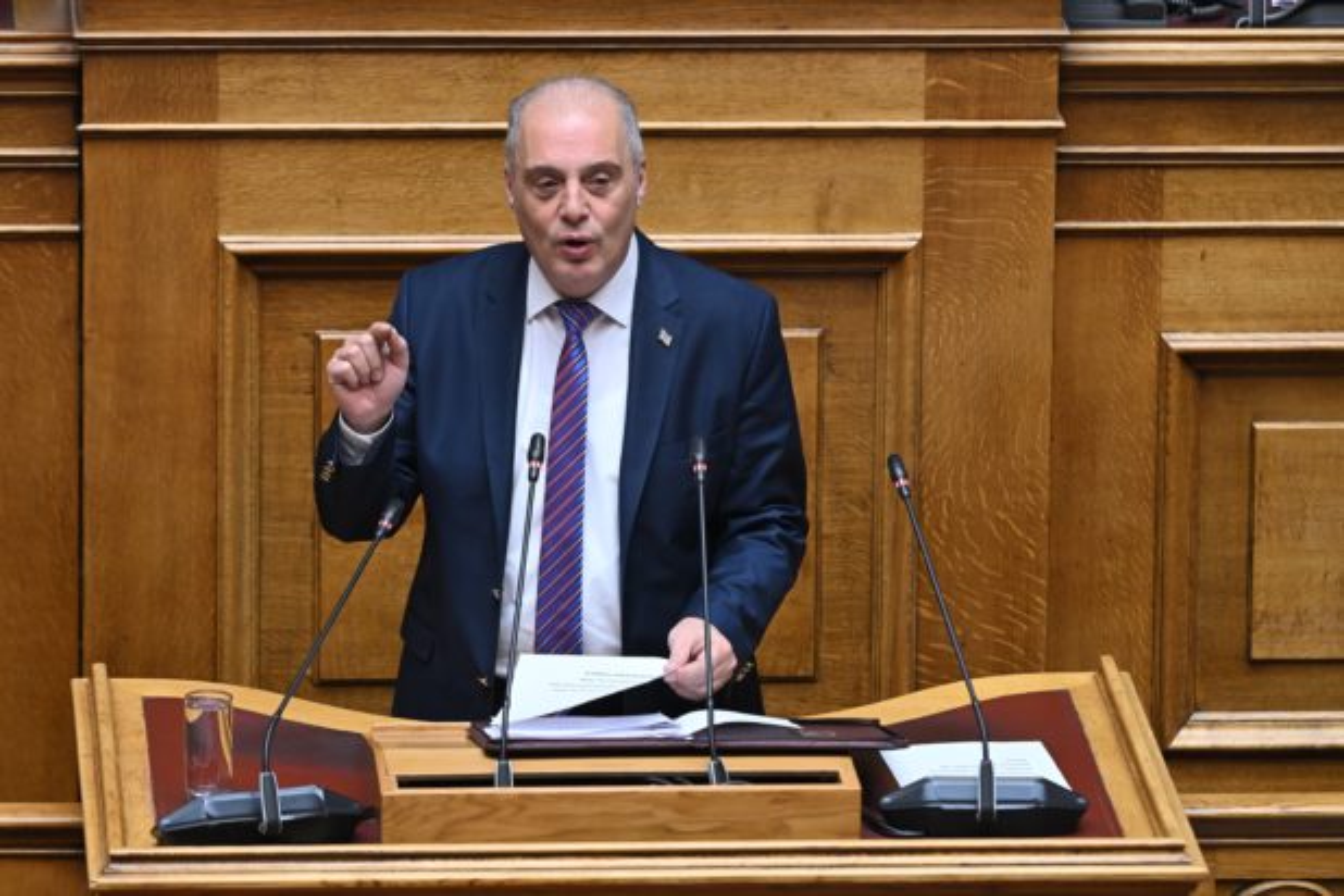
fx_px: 12319
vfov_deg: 4.2
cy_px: 448
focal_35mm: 330
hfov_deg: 6.2
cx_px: 672
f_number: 6
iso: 3600
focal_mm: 330
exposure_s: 1/250
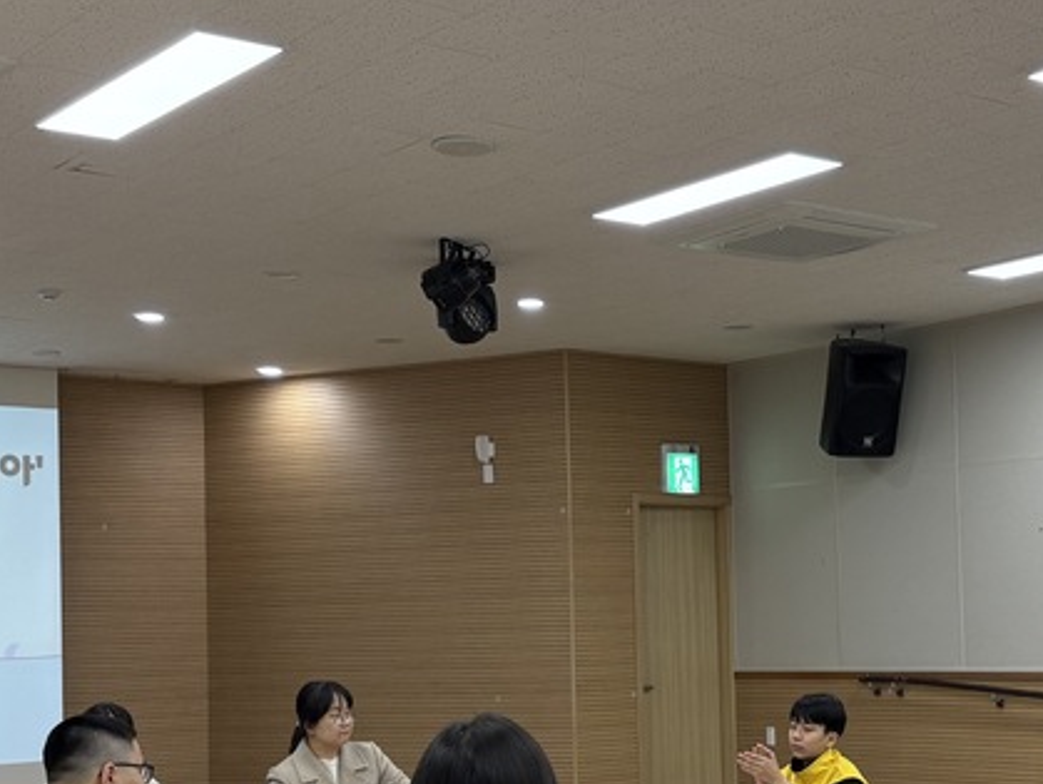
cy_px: 530
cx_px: 719
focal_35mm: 62
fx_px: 1870
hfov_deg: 30.9
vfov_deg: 23.6
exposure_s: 1/120
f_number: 1.6
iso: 100
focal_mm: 5.96
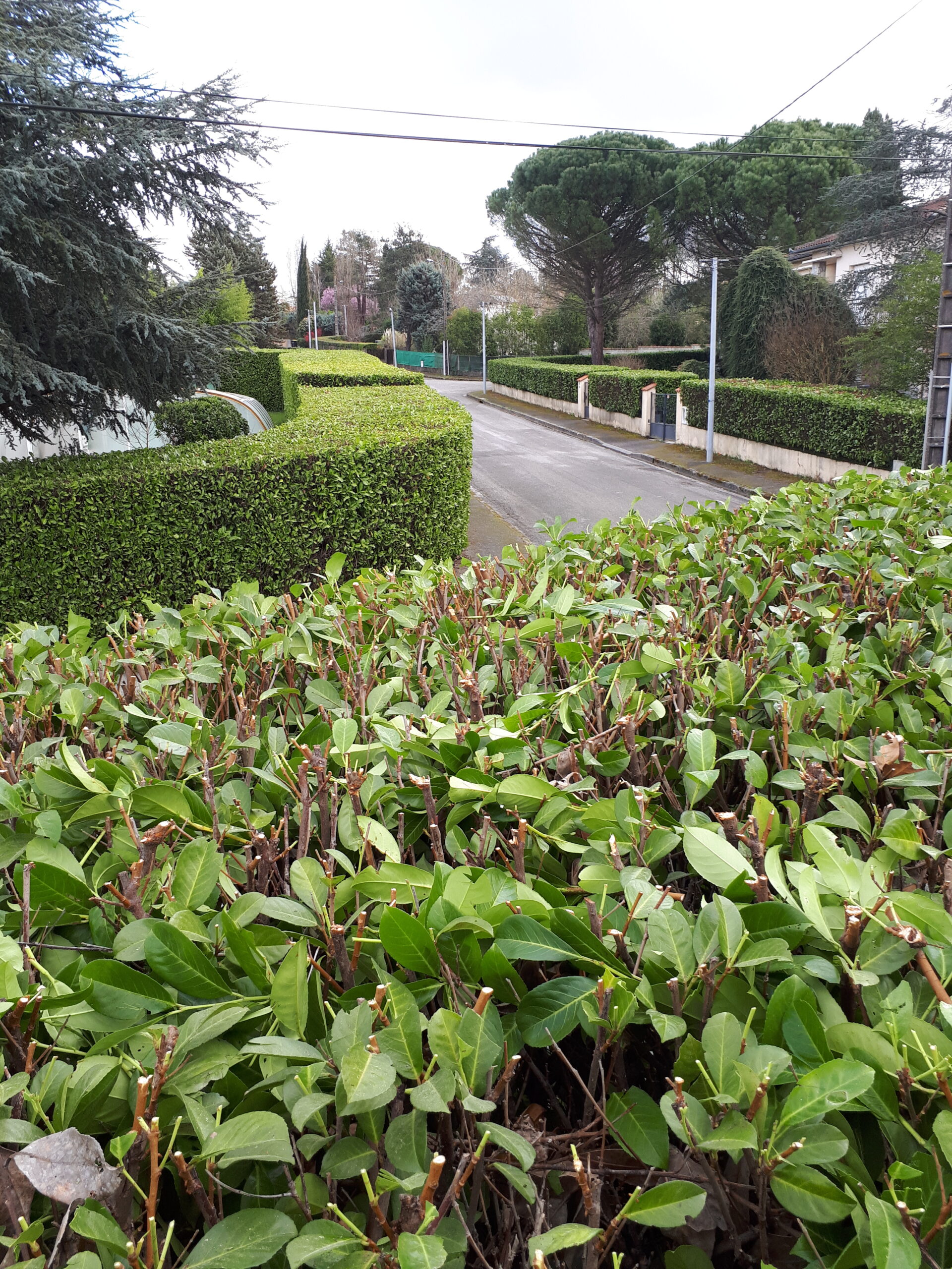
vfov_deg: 65.3
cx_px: 476
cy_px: 634
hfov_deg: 51.4
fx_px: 990
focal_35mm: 27
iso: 40
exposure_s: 1/221
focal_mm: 3.6
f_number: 1.9
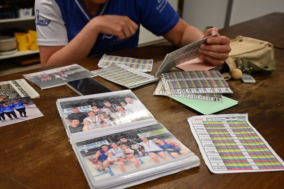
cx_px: 142
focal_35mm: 34
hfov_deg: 55.8
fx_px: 268
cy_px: 94
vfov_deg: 38.9
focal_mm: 23
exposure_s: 1/80
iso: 800
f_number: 4.5
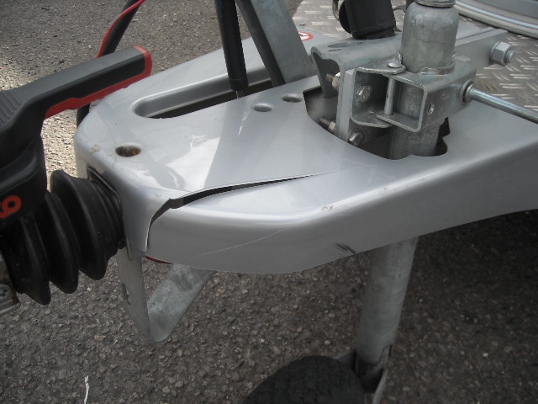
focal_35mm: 35
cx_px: 269
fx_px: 544
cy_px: 202
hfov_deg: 52.6
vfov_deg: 40.7
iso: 64
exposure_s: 1/148
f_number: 5.6
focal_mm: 5.7
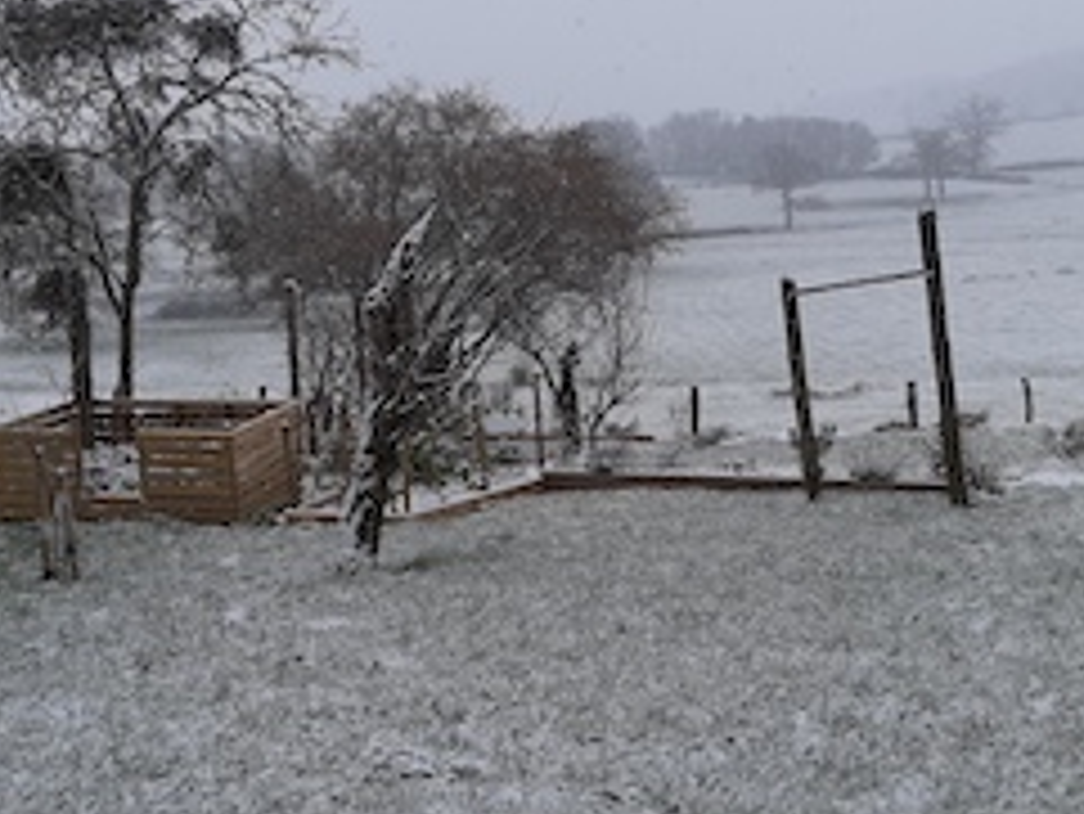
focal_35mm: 43
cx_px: 520
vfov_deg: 33.6
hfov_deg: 43.8
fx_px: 1347
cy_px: 385
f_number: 1.7
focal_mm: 3.93
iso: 40
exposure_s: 1/219
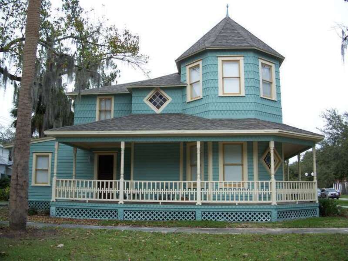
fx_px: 372
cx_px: 174
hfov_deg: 50.1
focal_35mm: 37
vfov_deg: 38.7
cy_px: 130
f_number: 2.8
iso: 64
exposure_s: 1/80
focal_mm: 7.8
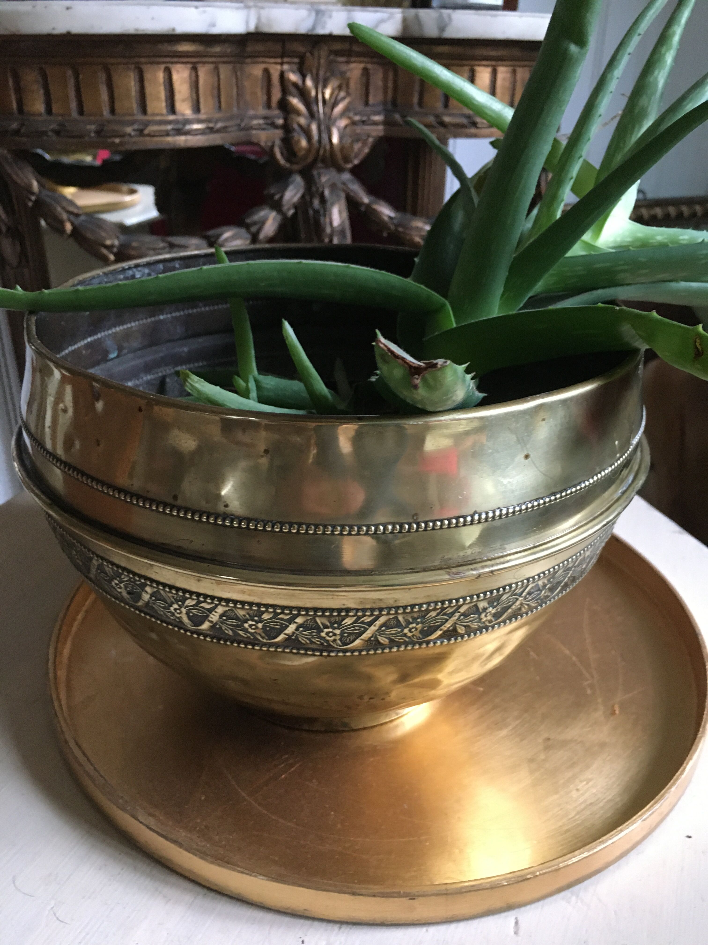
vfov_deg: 61.7
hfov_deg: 48.2
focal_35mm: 29
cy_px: 472
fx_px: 791
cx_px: 354
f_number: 2.2
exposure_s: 1/17
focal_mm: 4.15
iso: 200
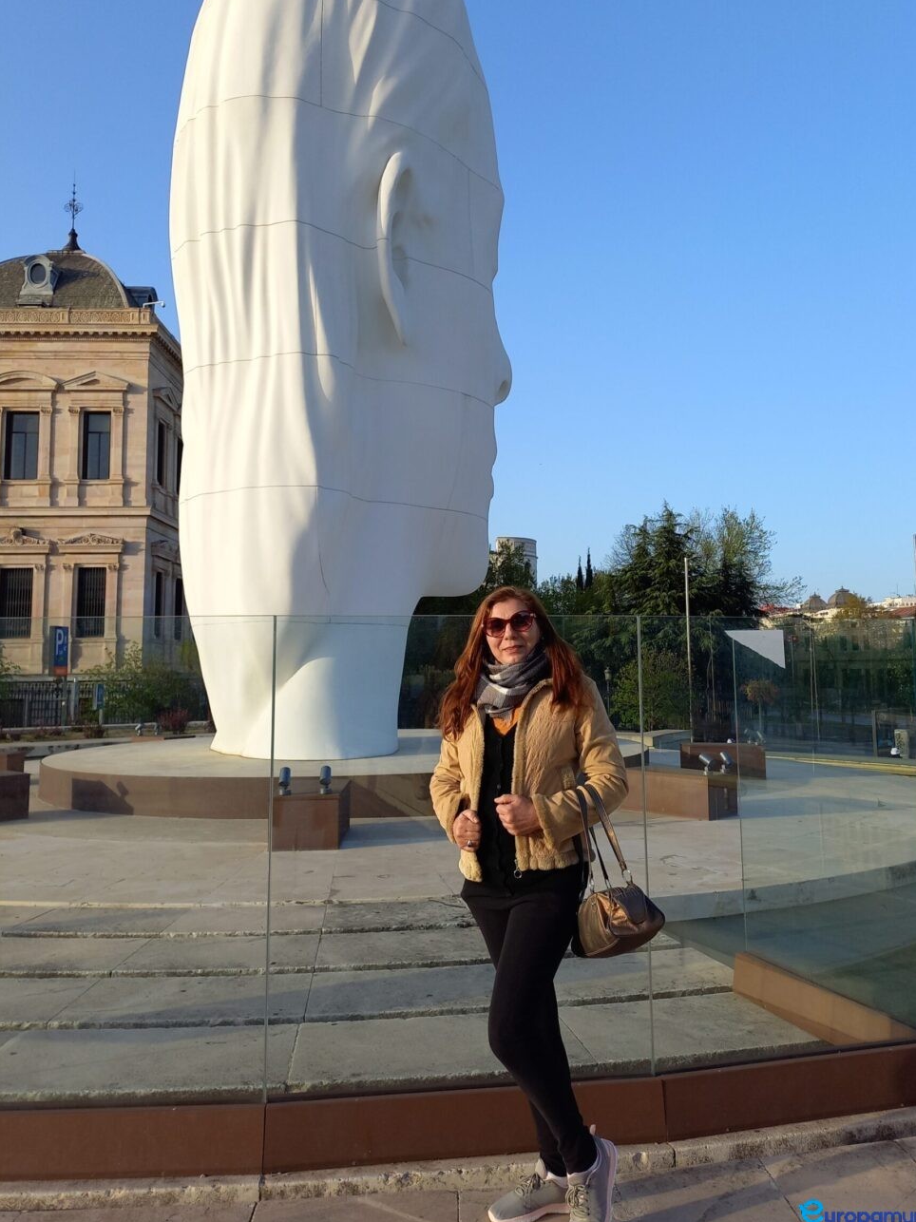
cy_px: 578
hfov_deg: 49.7
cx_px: 466
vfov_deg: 63.4
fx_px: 988
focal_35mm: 28
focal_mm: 4.65
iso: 50
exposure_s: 1/561
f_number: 1.8
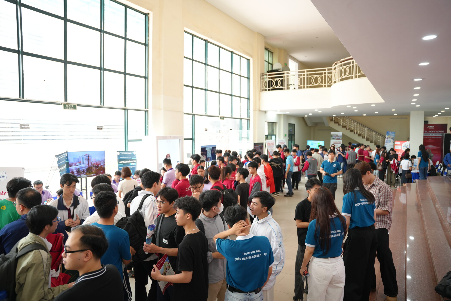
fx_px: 301
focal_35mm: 24
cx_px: 226
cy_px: 150
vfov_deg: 53.1
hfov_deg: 73.7
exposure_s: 1/160
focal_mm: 24
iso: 640
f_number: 2.8
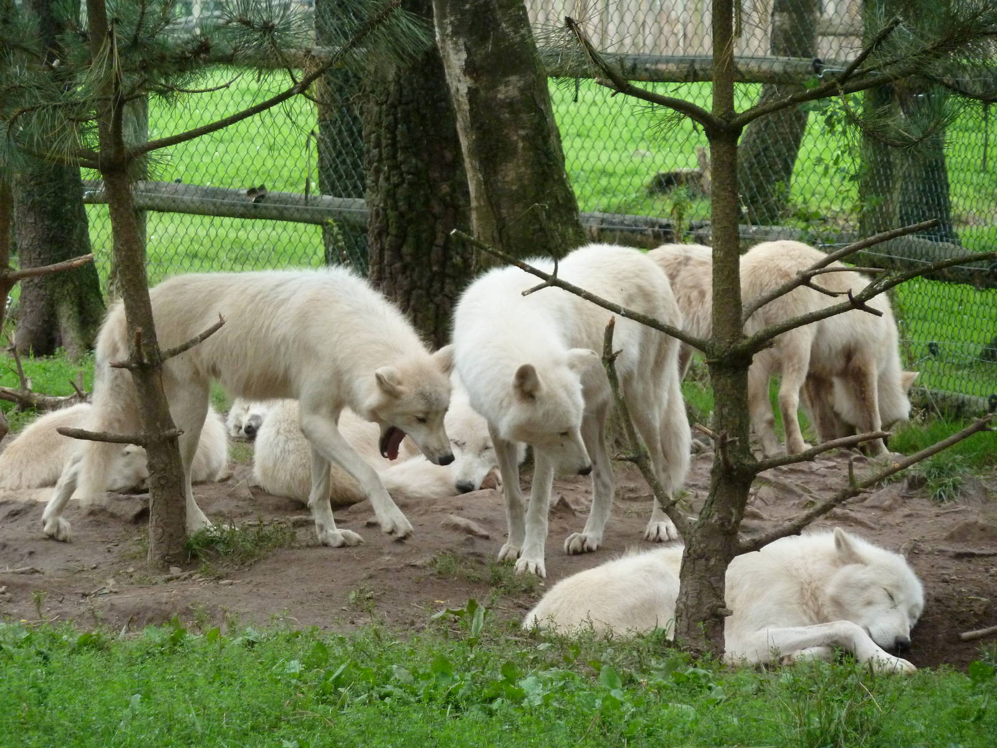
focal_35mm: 225
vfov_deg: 6.6
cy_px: 374
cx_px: 498
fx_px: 6480
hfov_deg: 8.8
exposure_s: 1/160
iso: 400
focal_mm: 37
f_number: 4.6
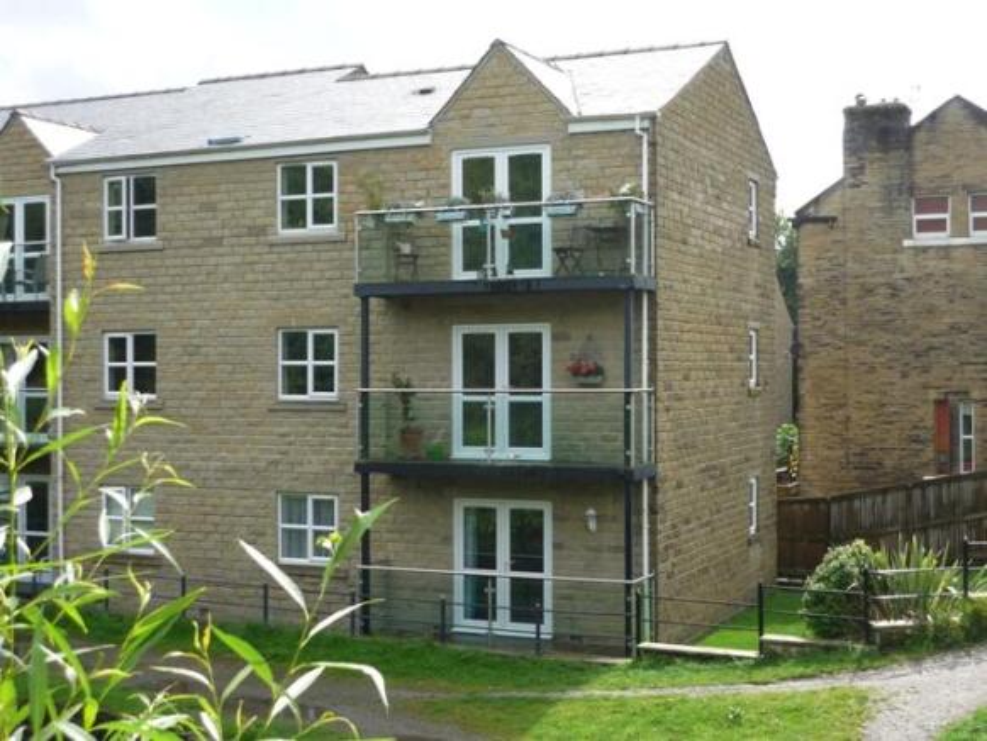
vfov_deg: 30.9
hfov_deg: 40.4
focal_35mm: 47
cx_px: 494
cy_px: 370
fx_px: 1341
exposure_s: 1/320
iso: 100
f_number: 3.1
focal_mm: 7.8
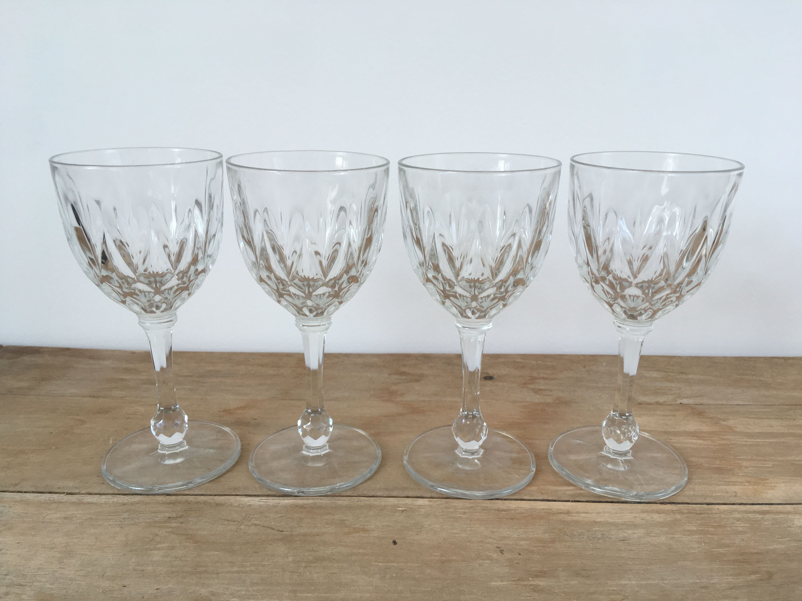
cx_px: 401
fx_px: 672
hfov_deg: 61.7
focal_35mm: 29
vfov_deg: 48.2
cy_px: 300
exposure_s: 1/100
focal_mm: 4.15
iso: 32
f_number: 2.2
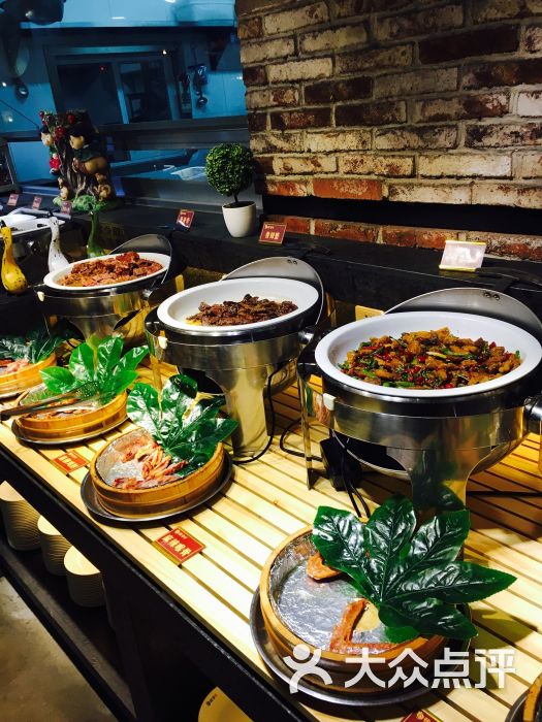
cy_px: 361
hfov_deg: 48.2
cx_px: 271
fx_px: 605
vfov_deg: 61.7
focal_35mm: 29
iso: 32
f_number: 2.2
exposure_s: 1/33
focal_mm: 4.15
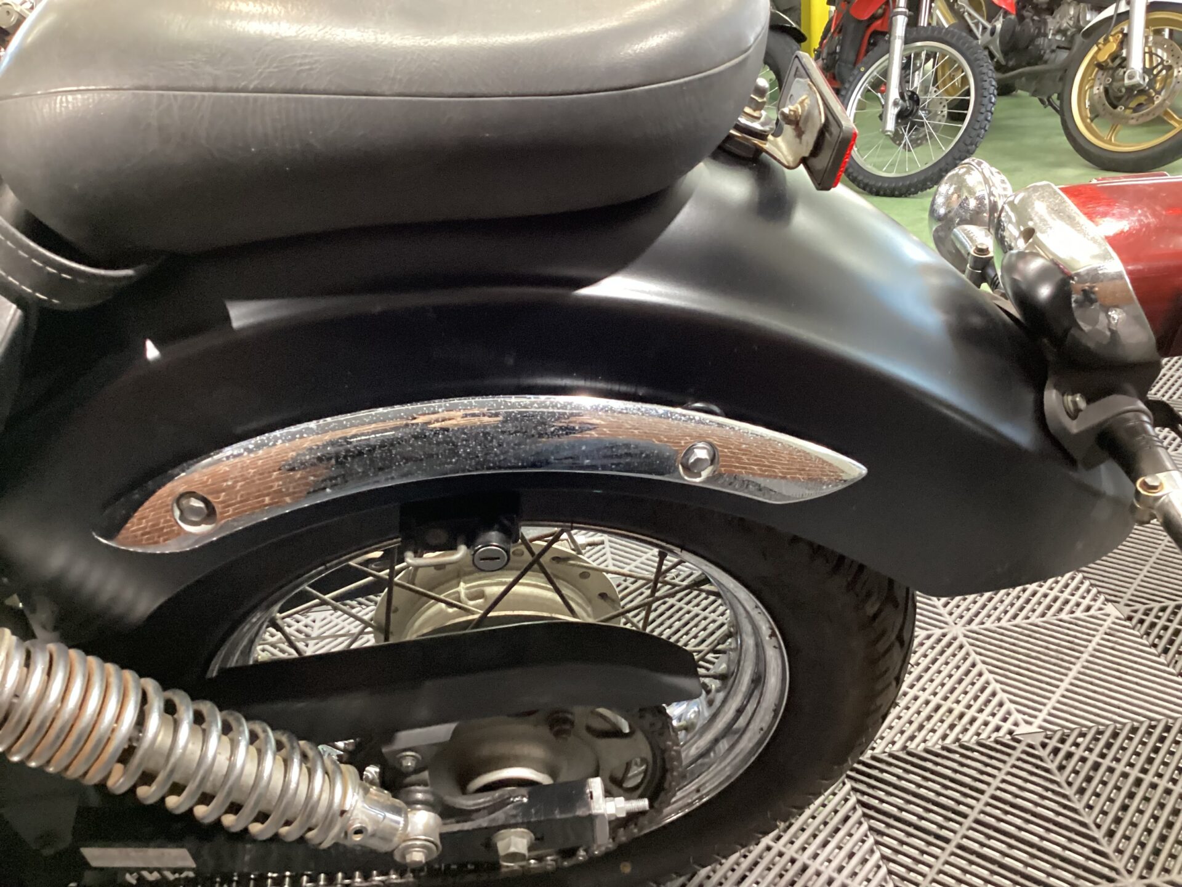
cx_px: 591
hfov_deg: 58.4
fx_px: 1059
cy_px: 444
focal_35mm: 31
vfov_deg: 45.4
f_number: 2.4
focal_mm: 3.3
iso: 500
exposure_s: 1/30
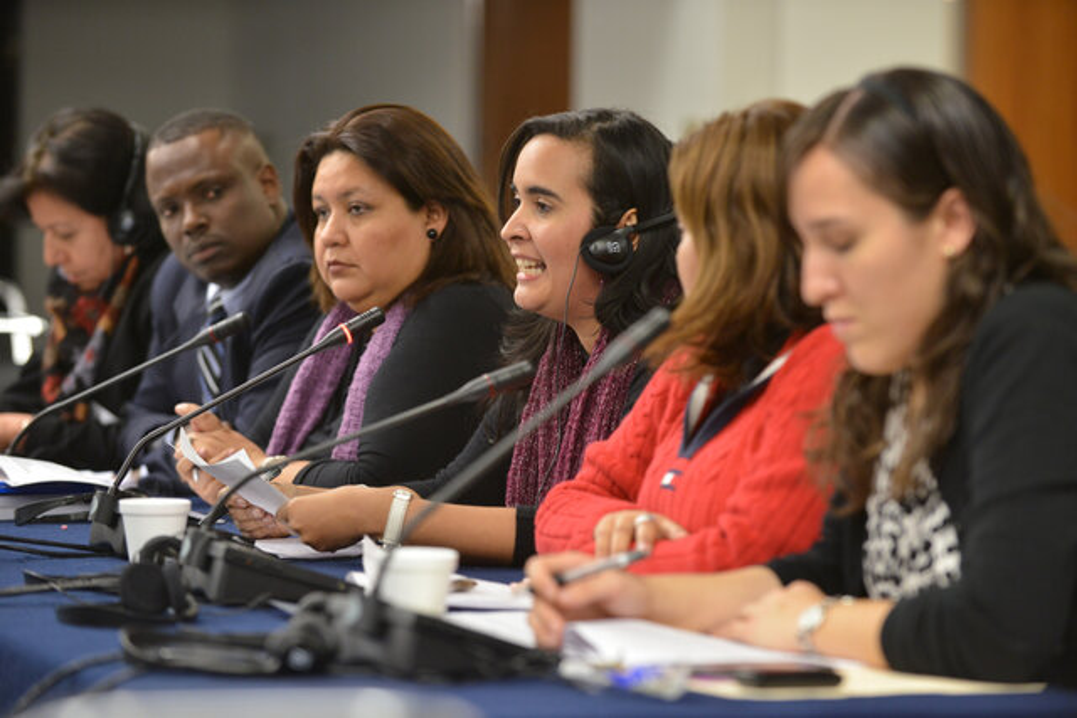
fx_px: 4189
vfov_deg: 9.8
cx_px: 538
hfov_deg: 14.7
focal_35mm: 140
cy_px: 359
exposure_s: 1/60
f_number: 3.5
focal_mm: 140
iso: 1600
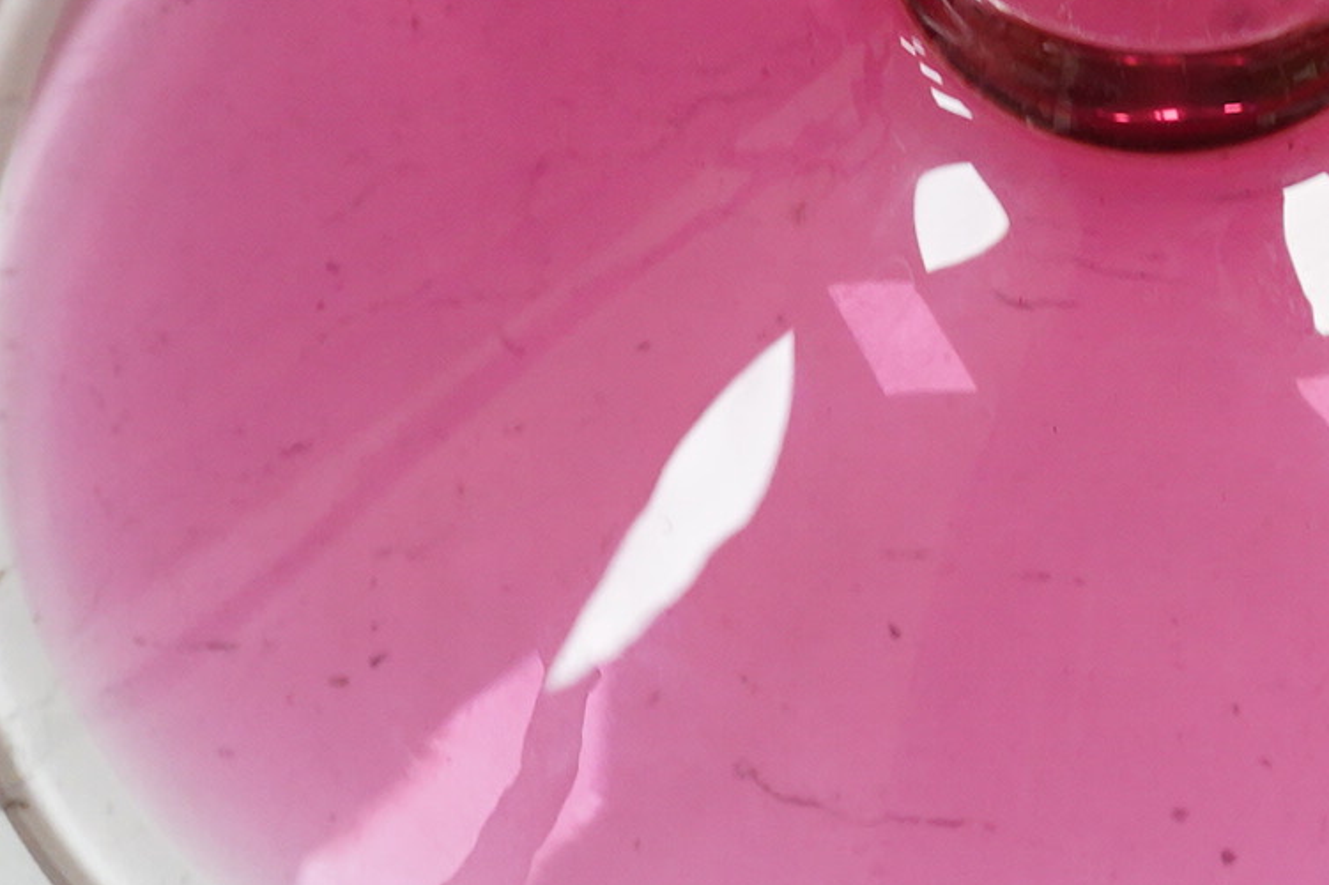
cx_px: 1202
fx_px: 4354
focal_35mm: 118
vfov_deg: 11.6
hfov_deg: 17.1
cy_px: 242
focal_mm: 30
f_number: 8
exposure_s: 1/160
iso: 2500
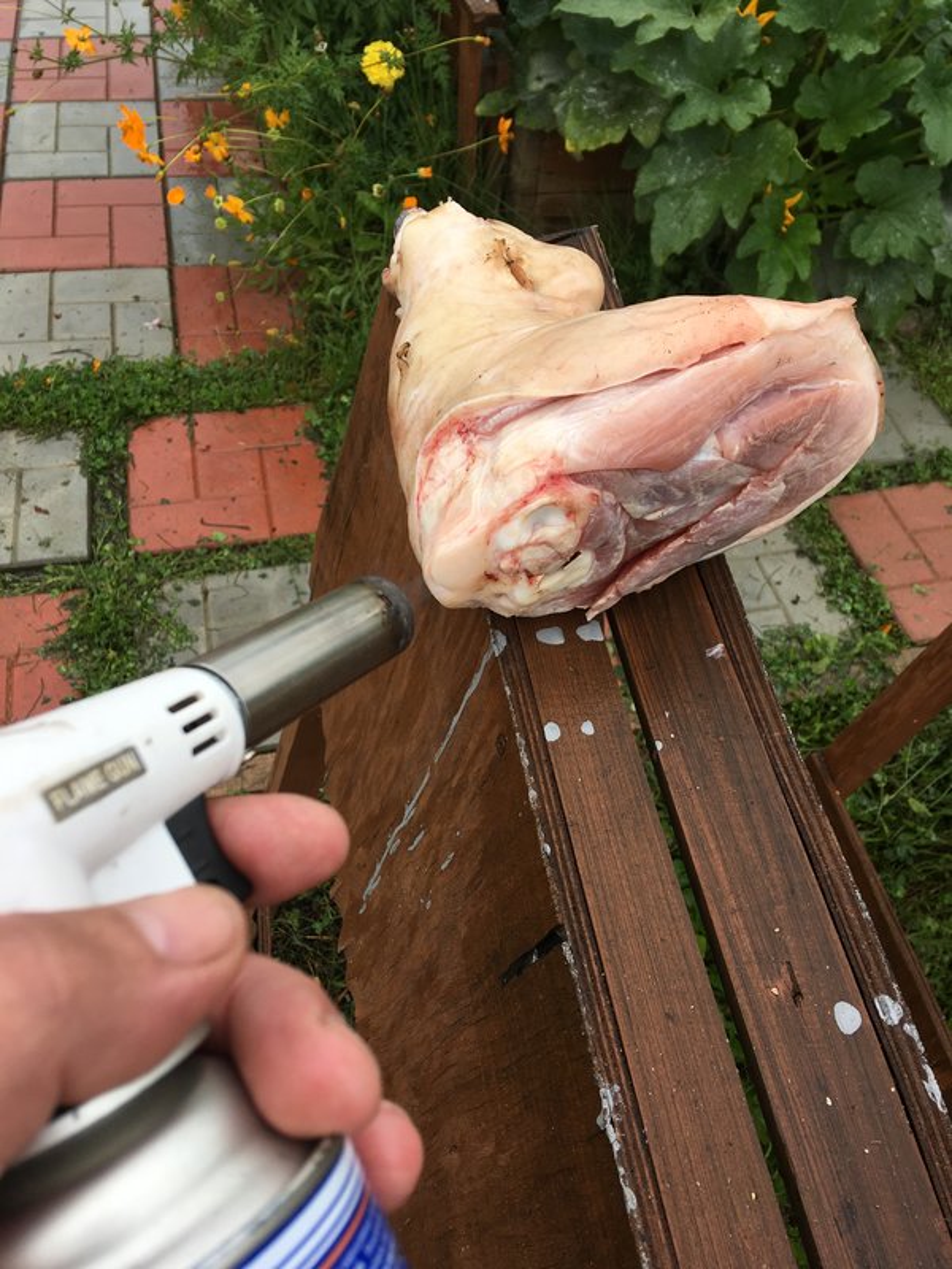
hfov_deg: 48.2
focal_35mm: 29
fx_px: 1063
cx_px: 476
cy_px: 634
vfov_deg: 61.7
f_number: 2.2
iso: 25
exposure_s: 1/390
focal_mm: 4.15
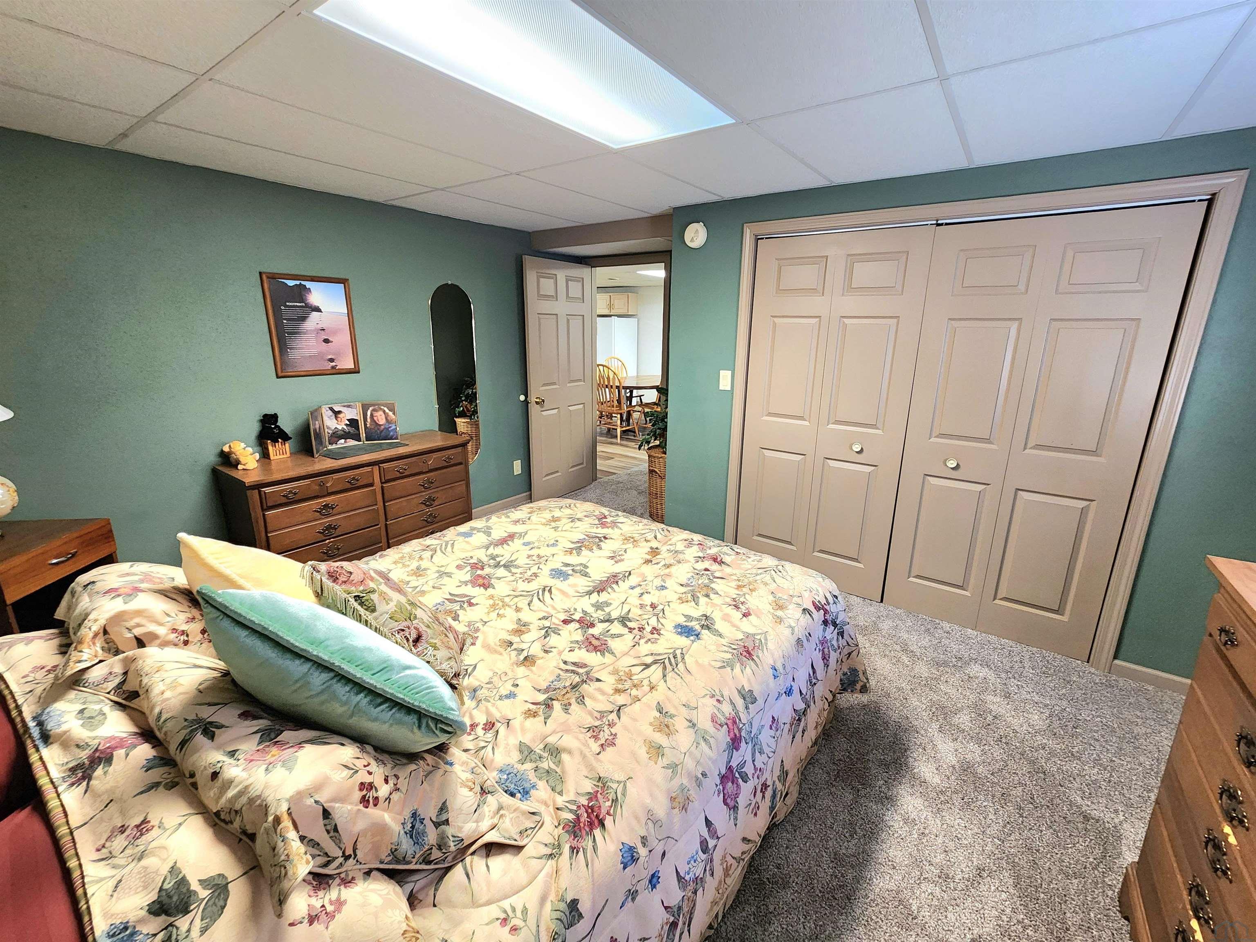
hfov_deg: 106.2
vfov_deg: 89.9
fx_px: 472
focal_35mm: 13
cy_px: 471
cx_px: 628
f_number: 2.2
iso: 250
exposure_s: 1/60.2
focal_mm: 2.2
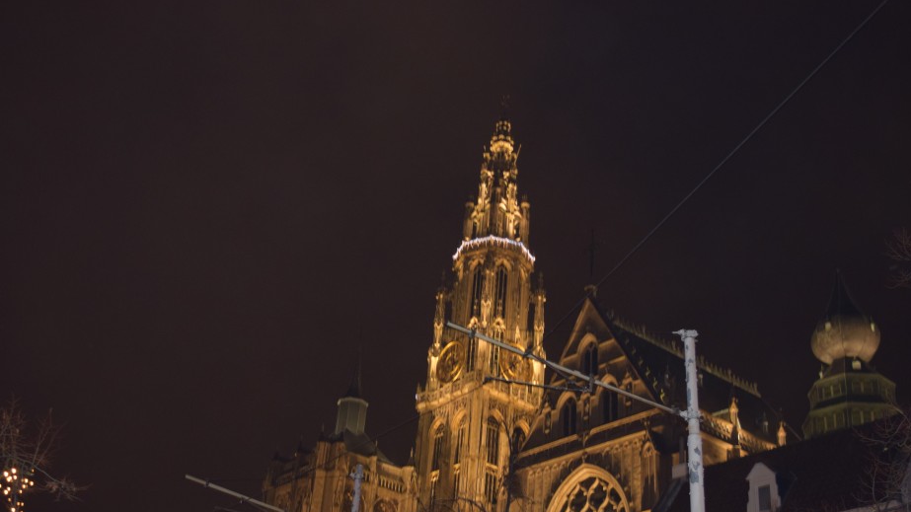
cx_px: 426
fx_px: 1053
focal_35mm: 44
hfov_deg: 46.8
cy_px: 335
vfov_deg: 27.2
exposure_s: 1/20
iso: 800
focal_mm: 25
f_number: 4
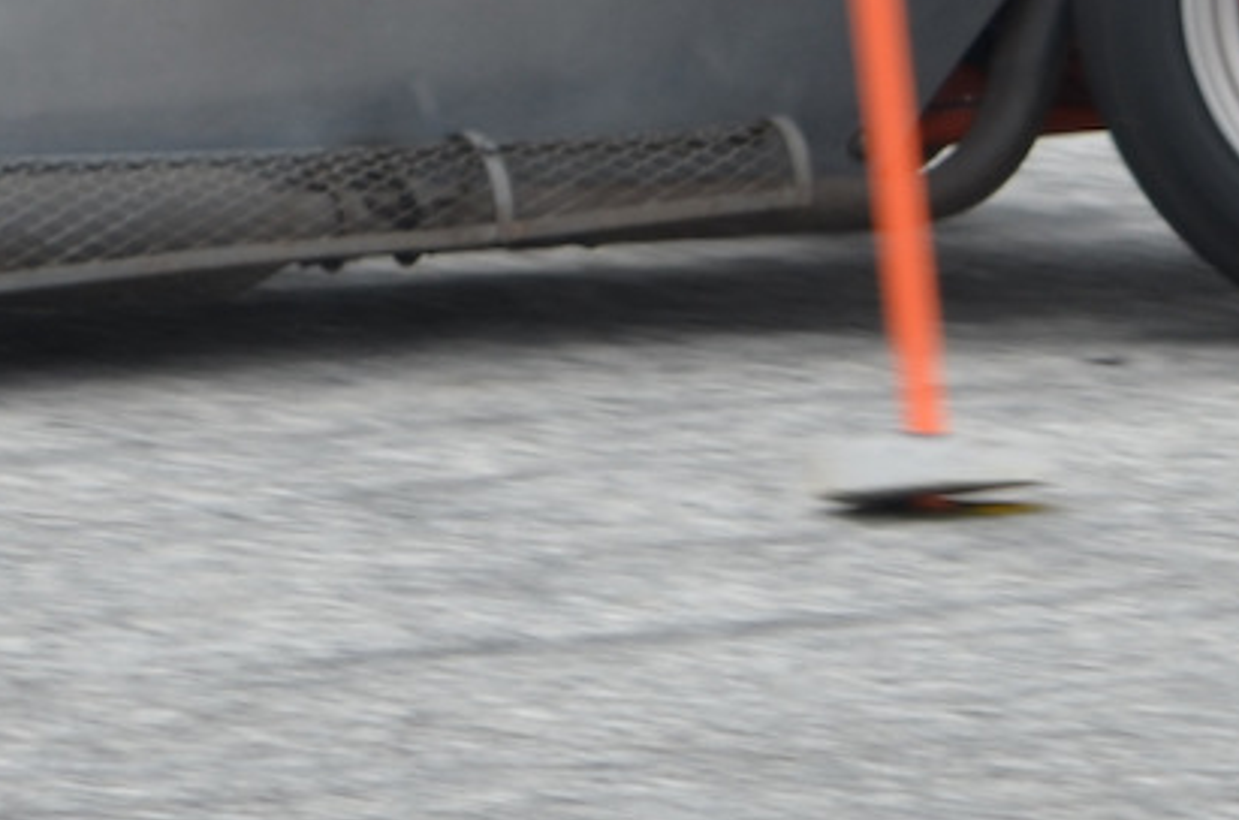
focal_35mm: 2192
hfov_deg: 0.9
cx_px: 368
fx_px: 75266
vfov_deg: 0.6
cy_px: -366
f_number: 7.1
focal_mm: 300
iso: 100
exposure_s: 1/200
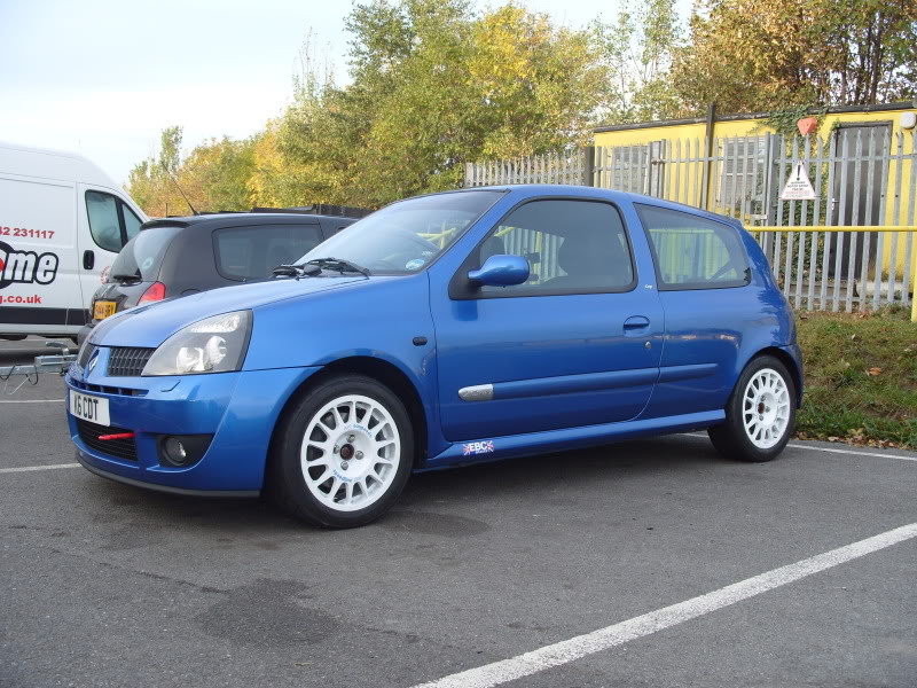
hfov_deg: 52.6
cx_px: 458
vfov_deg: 40.7
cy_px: 344
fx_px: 927
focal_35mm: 35
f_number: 3.4
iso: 80
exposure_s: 1/90
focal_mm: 7.8
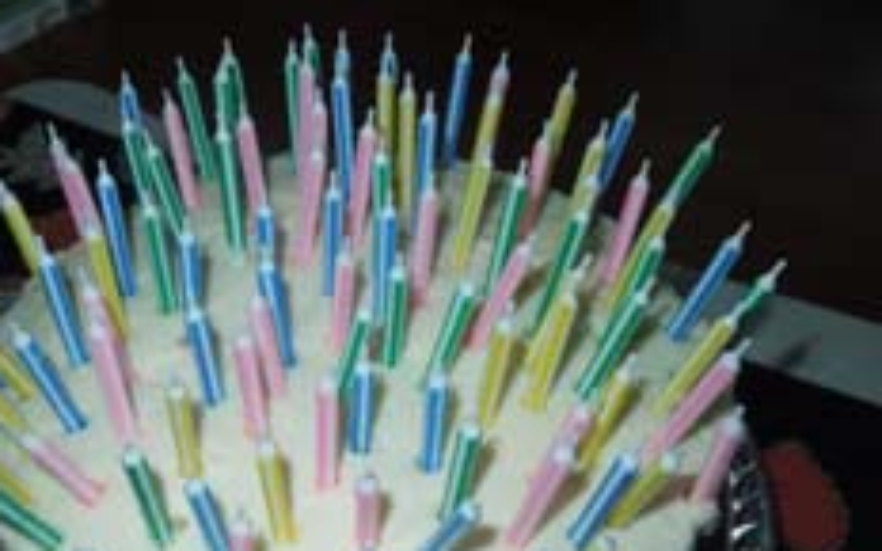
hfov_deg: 48.8
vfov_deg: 31.3
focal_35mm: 40
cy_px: 431
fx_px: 961
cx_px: 331
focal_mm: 4.5
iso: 100
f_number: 3.3
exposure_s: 1/30
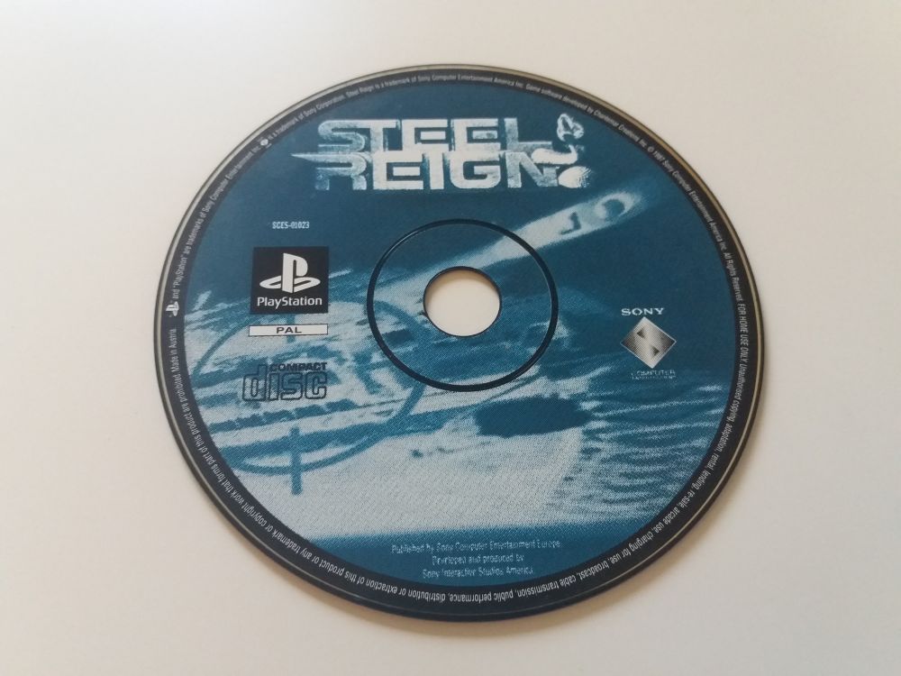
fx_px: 729
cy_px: 338
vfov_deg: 49.7
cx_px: 450
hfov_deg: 63.4
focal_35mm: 28
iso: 320
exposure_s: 1/17
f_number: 1.9
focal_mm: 3.7
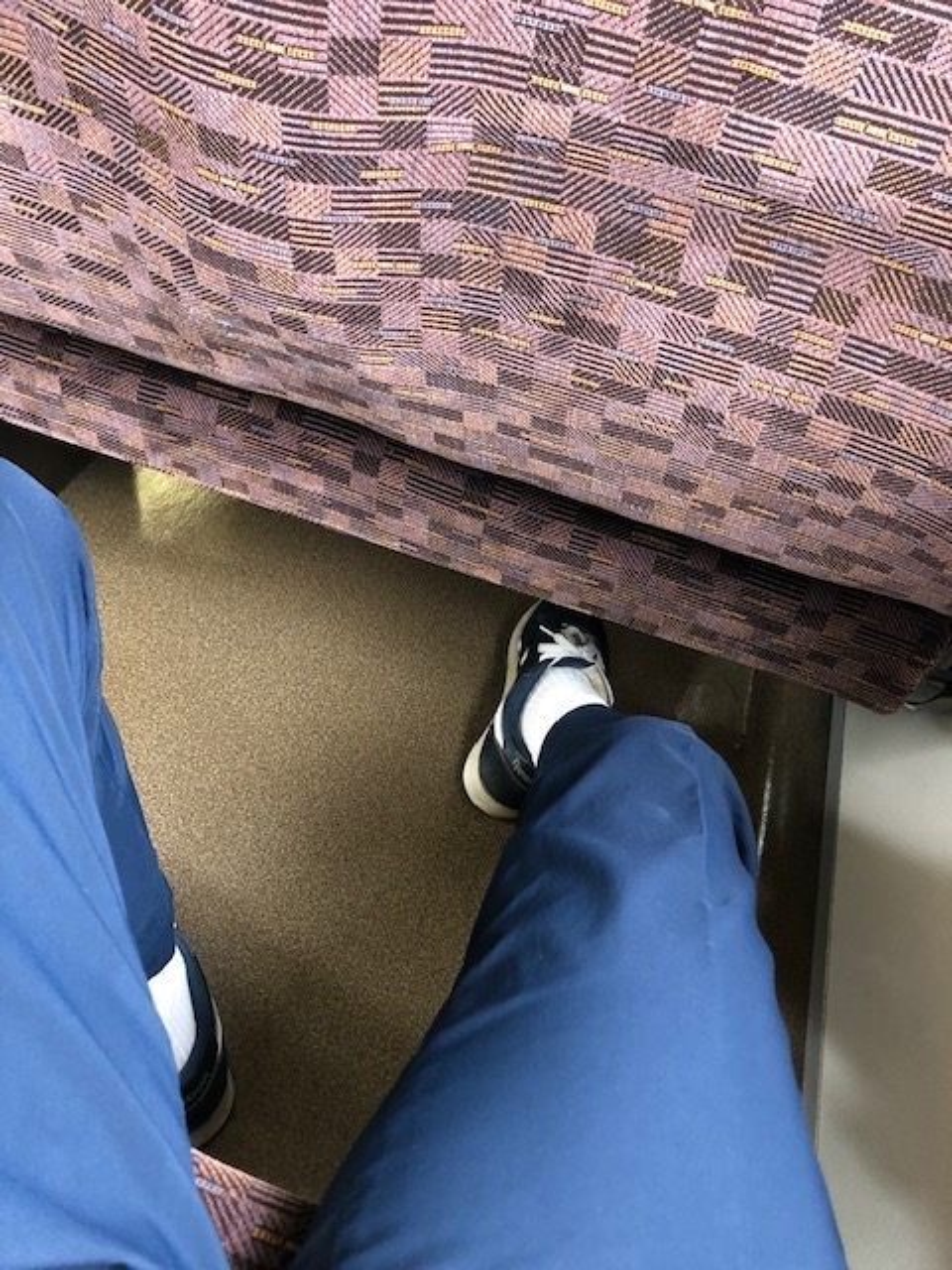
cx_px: 476
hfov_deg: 49.7
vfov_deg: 63.4
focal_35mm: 28
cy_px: 635
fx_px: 1027
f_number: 1.8
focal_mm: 3.99
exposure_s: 1/20
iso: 40
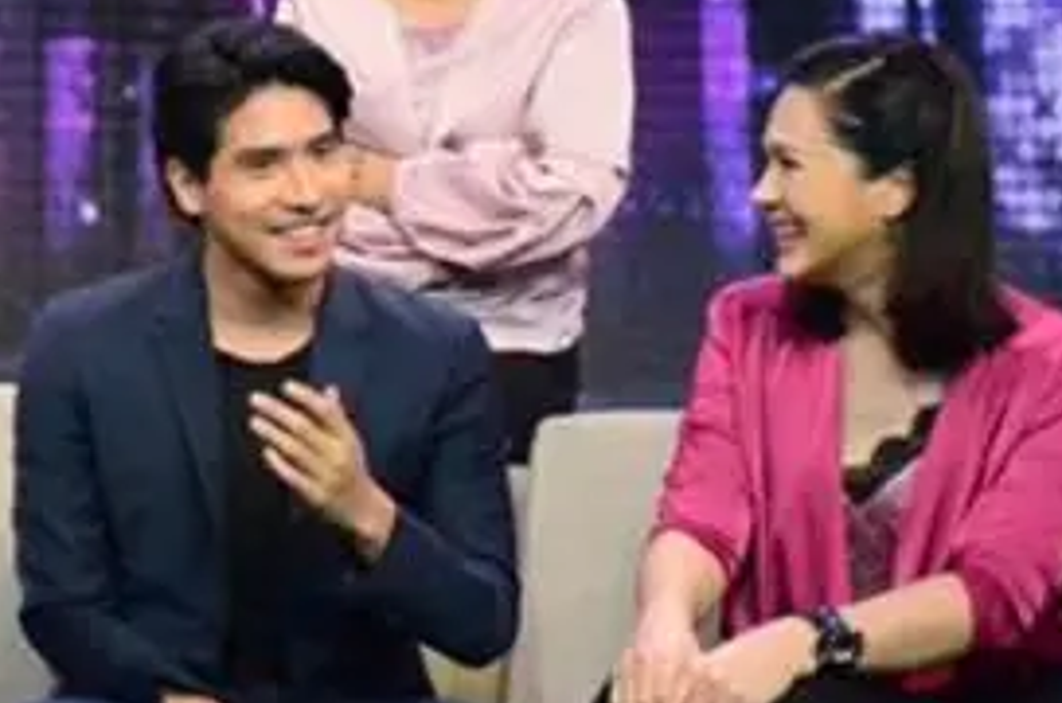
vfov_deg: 5.7
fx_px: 7093
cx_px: -215
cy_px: 187
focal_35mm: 241
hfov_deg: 8.5
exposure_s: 1/800
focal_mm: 56
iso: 6400
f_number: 4.8
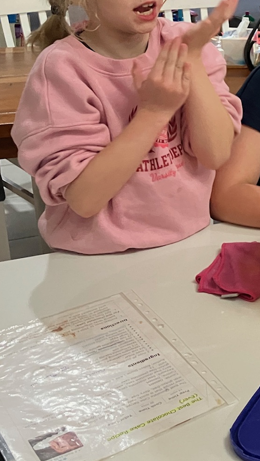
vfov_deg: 32.7
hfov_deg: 17.4
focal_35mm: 63
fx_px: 772
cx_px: 381
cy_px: 112
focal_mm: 3.99
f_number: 1.8
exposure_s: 1/50
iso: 320
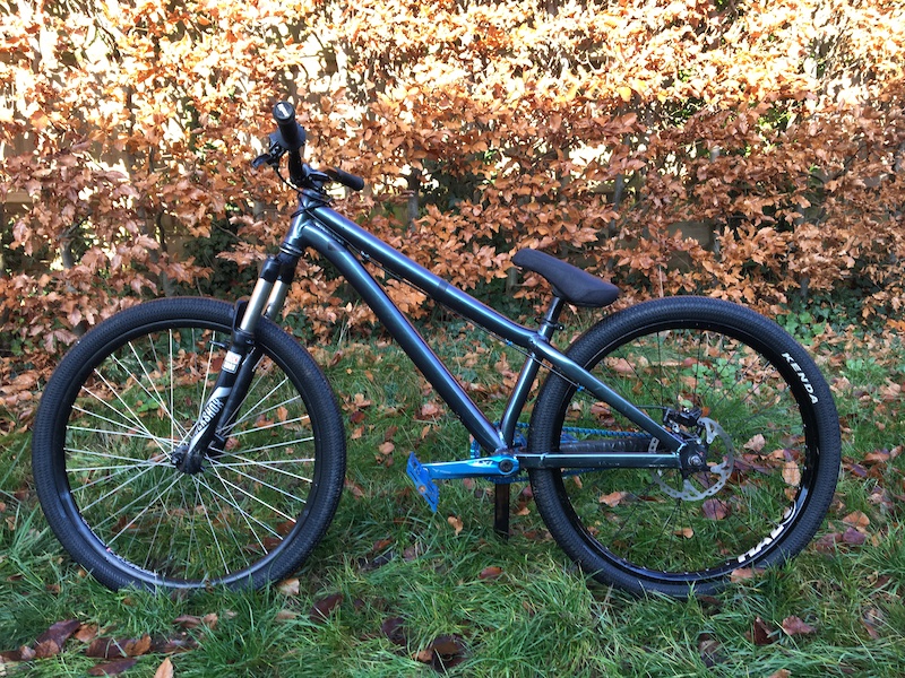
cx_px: 452
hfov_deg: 61.7
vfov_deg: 48.2
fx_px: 758
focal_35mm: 29
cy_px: 339
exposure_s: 1/100
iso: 40
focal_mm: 4.15
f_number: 2.2
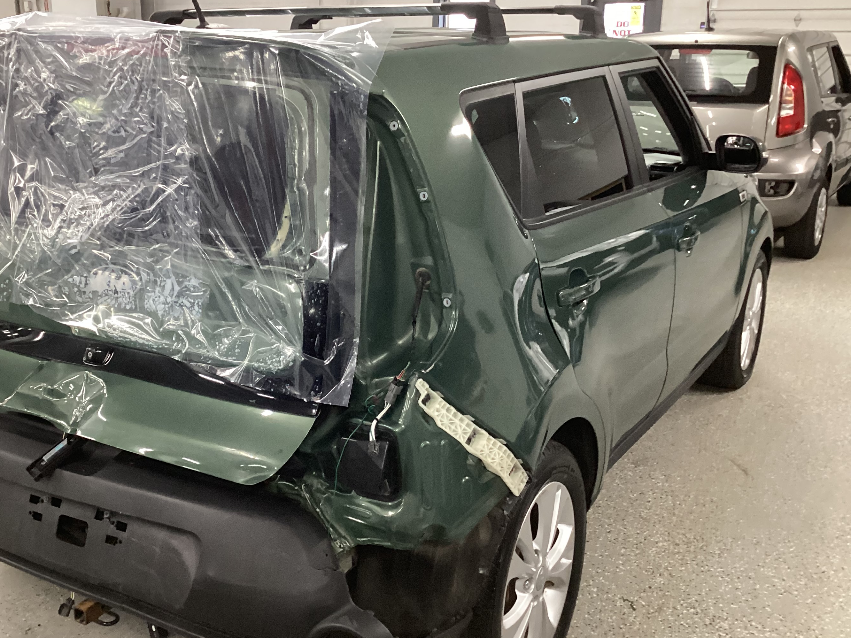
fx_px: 934
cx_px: 341
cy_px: 315
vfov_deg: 37.7
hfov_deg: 48.7
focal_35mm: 38
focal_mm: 3.3
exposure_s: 1/33
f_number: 2.4
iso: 250
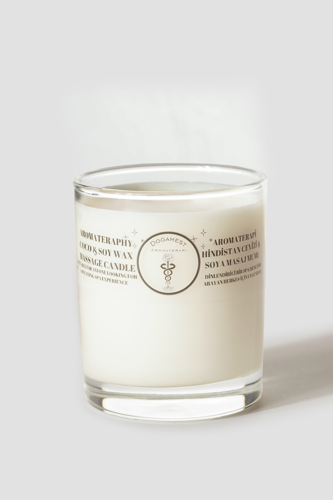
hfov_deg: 15.2
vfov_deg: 22.6
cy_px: 250
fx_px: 1249
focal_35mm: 90
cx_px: 166
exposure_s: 1/160
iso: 100
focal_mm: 90
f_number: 11
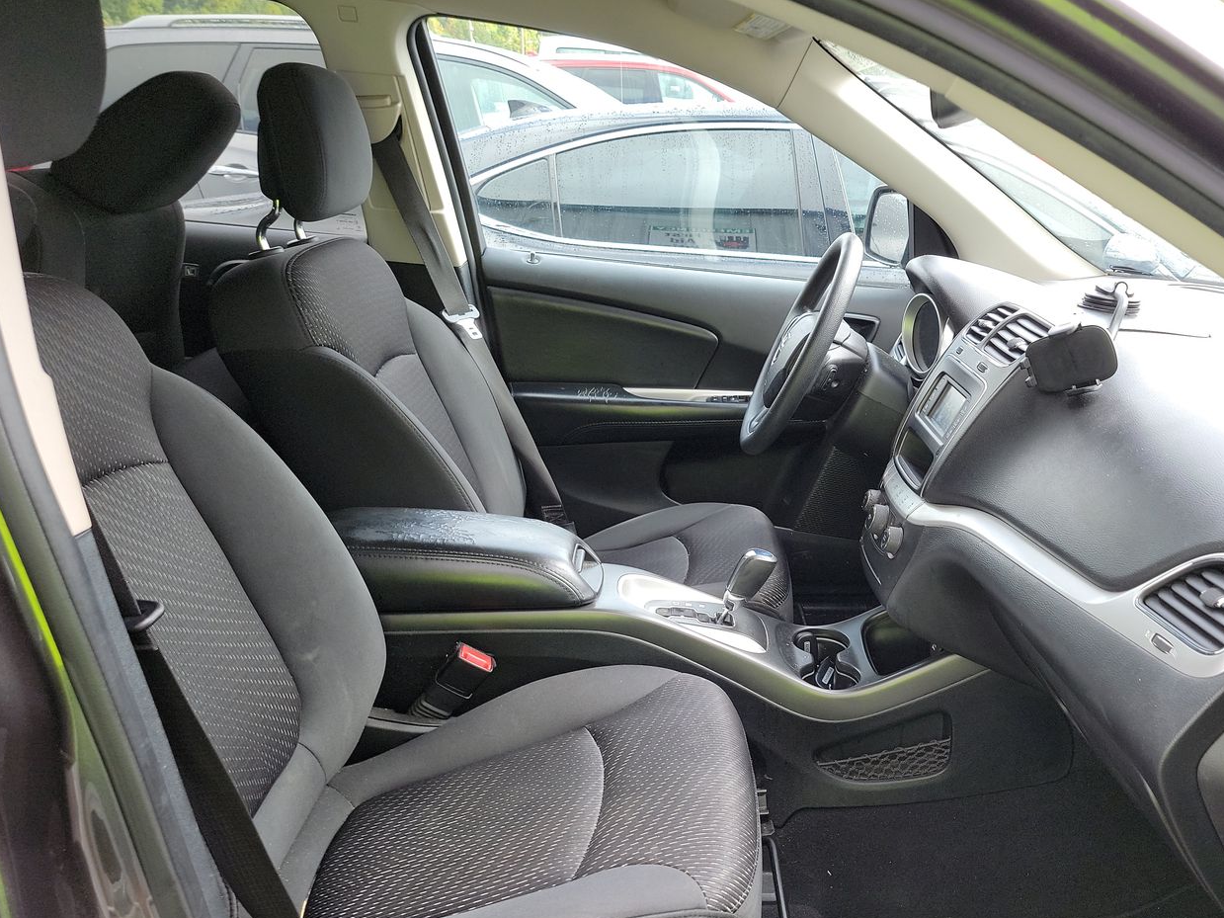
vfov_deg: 45.1
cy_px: 560
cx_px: 771
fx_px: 1096
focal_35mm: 31
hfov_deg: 57.6
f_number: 1.8
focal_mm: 6.7
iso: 50
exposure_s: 1/59
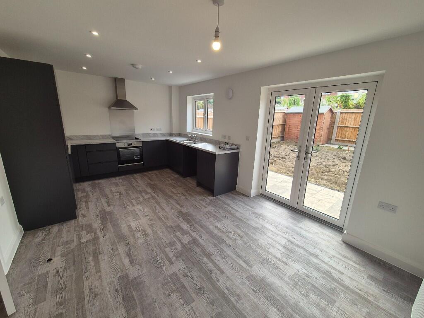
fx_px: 159
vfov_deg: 89.9
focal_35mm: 13
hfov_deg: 106.2
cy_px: 159
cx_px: 212
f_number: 2.2
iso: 50
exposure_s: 1/240
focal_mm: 2.2
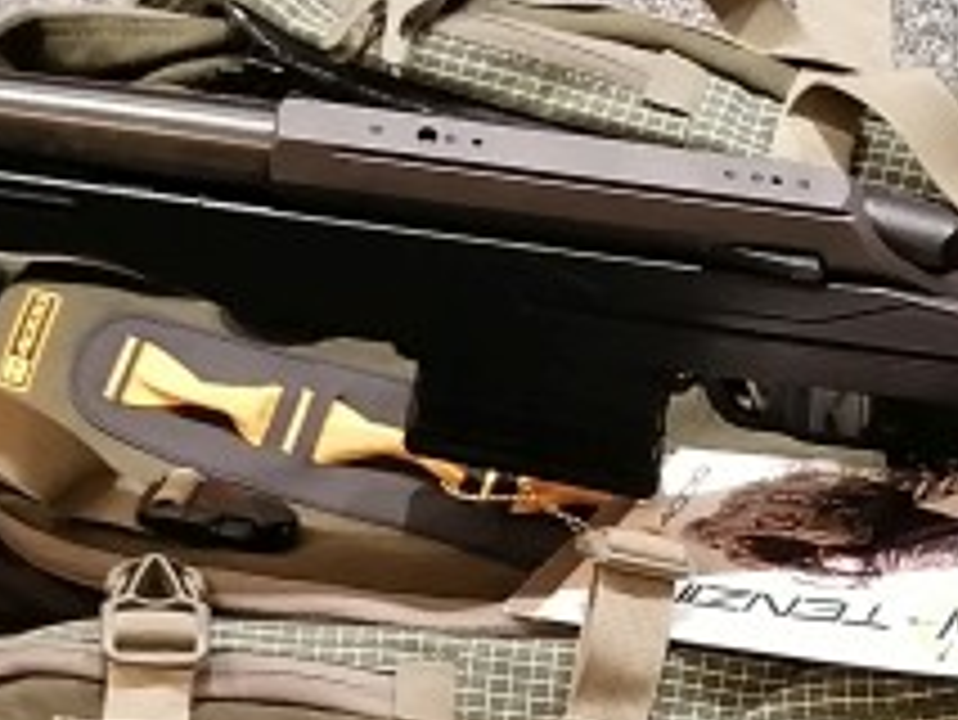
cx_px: 479
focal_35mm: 118
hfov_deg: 16.7
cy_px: 850
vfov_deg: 12.3
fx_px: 3267
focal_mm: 5.3
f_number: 1.8
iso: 800
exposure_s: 1/30
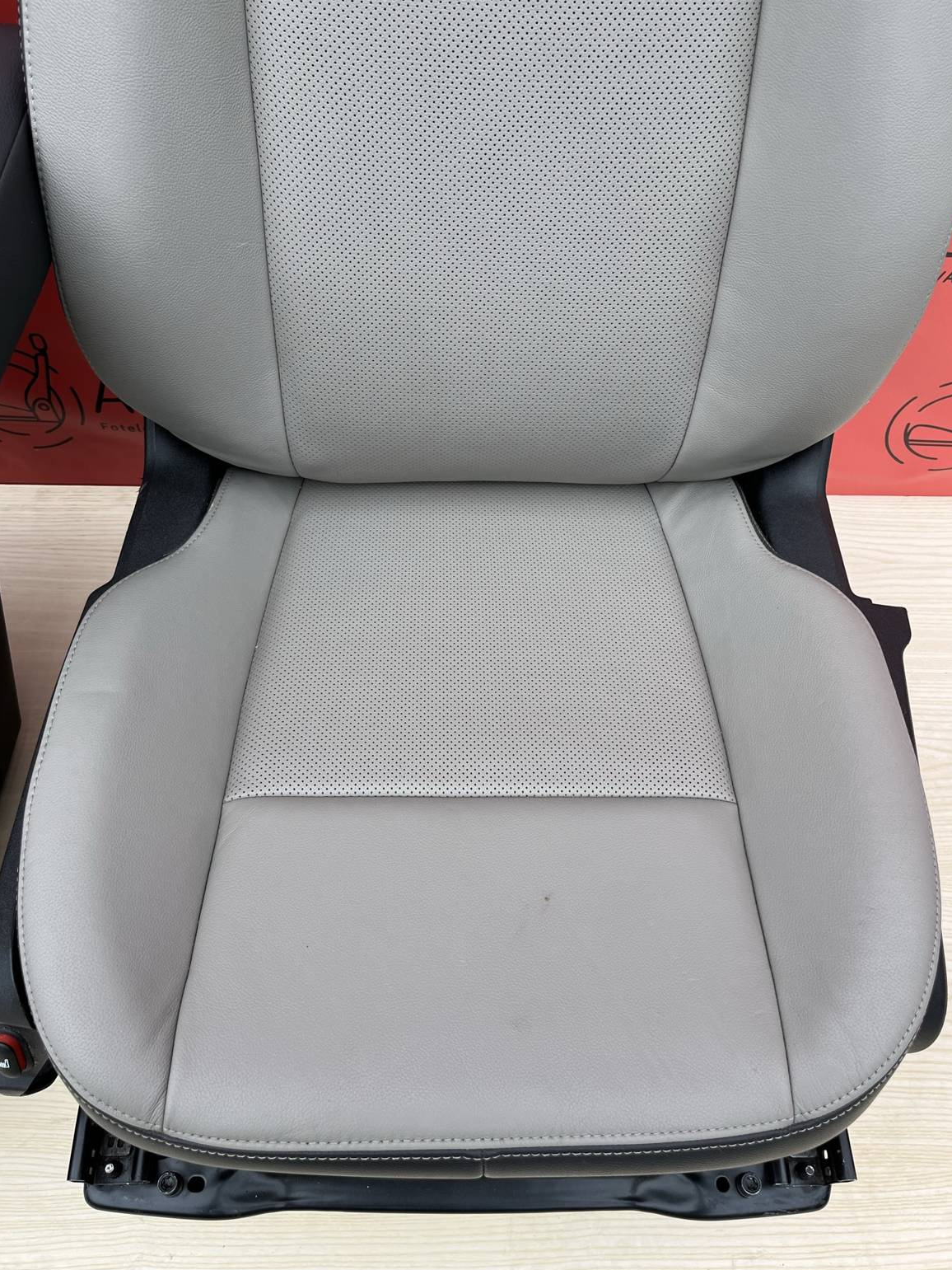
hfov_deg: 51.4
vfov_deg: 65.3
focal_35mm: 27
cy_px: 643
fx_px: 990
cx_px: 479
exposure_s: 1/1075
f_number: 1.6
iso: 50
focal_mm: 5.1
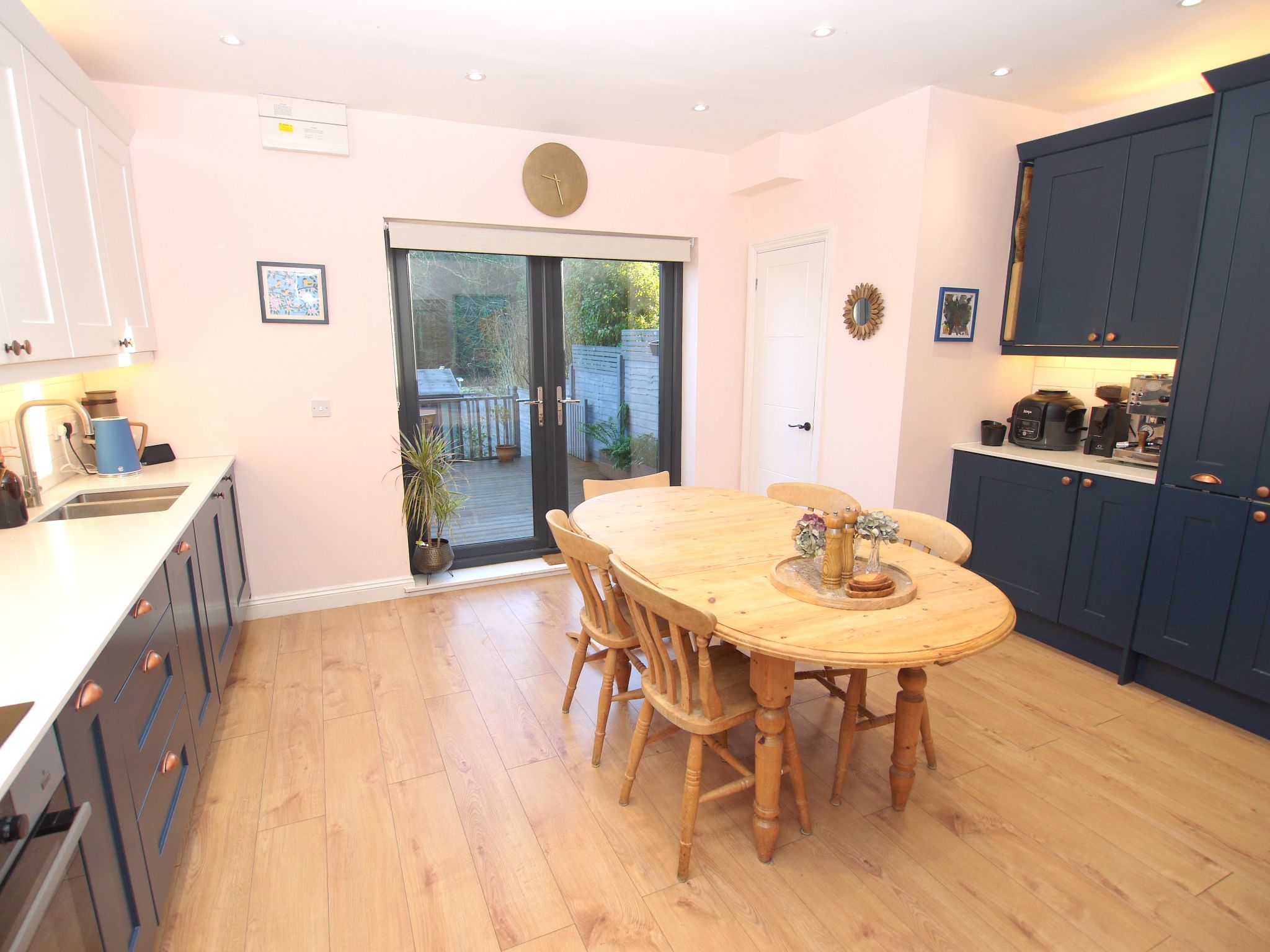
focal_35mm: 18
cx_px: 635
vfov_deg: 71.6
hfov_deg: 87.8
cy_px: 476
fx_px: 660
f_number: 4
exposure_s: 1/60
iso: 100
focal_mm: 9
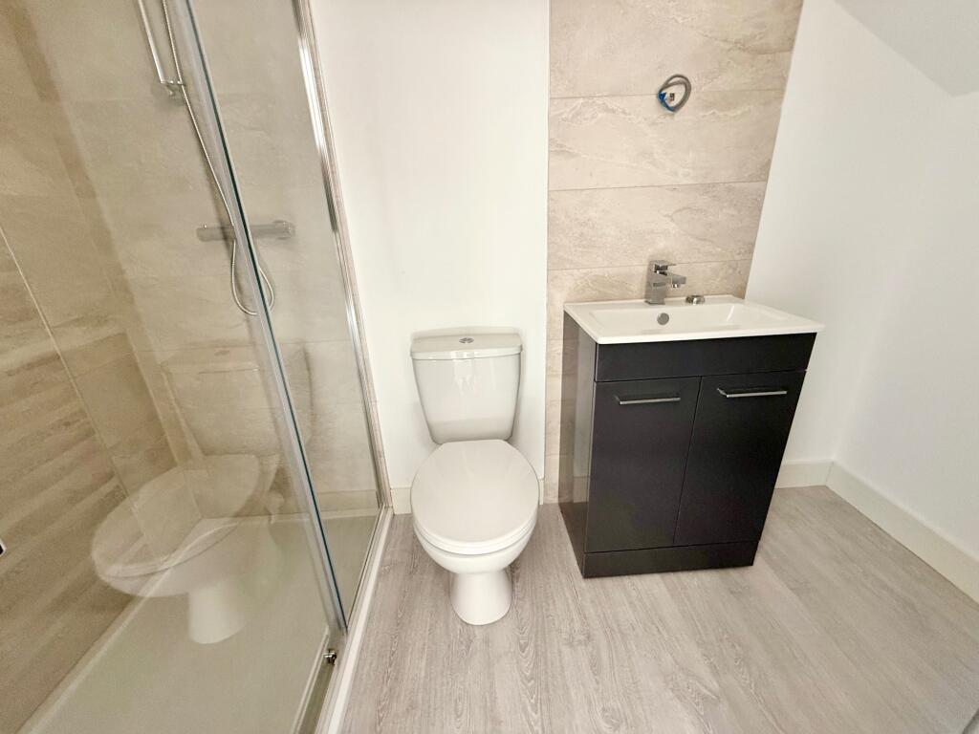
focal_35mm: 14
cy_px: 367
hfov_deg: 102.1
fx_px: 396
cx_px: 490
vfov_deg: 85.7
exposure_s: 1/93
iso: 320
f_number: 2.2
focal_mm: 2.22
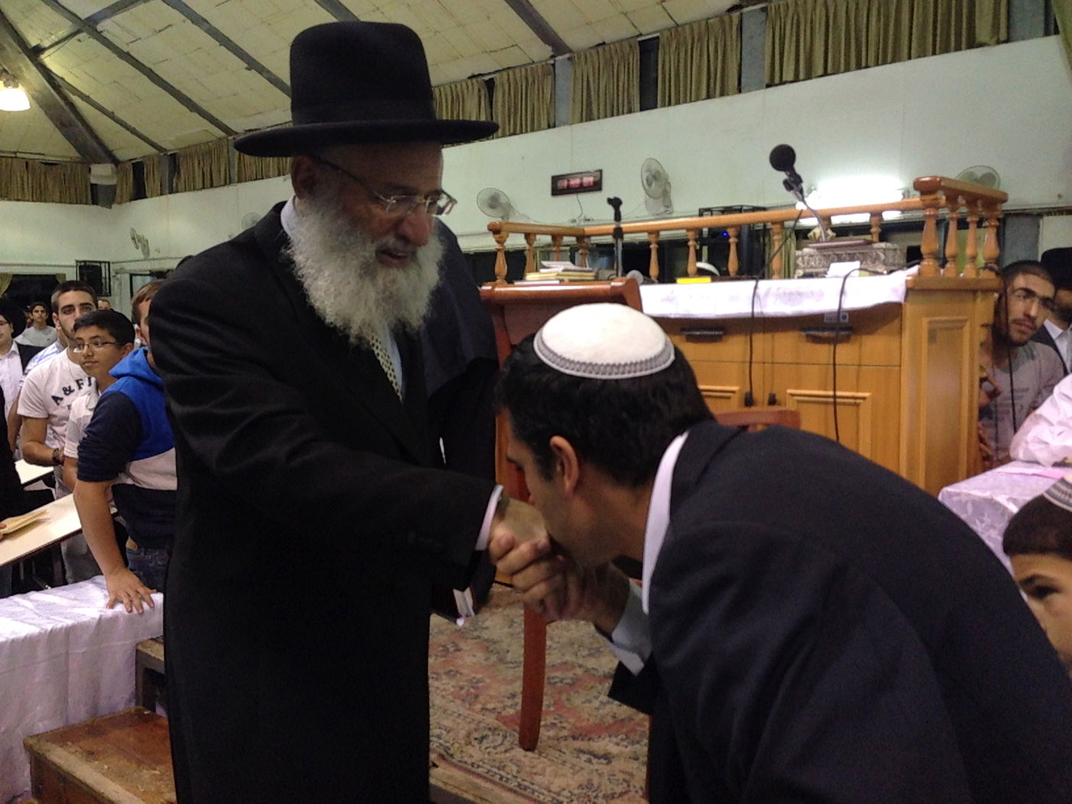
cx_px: 536
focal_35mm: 66
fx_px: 2044
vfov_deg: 22.3
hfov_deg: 29.4
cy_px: 402
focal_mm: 4.12
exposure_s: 1/120
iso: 320
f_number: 2.4
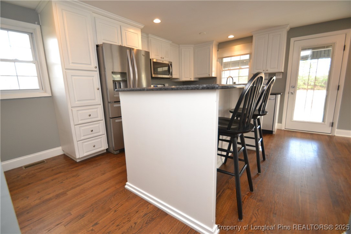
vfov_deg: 77.3
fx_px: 146
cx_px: 176
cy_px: 117
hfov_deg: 100.4
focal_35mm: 15
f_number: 3.5
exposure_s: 1/60
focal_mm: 10
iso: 500
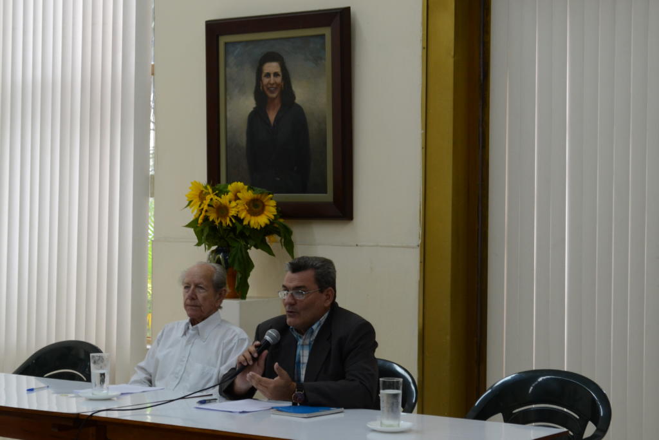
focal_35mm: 75
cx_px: 330
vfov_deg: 18.2
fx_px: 1373
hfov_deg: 27.0
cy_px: 220
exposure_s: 1/25
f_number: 8
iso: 800
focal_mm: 50
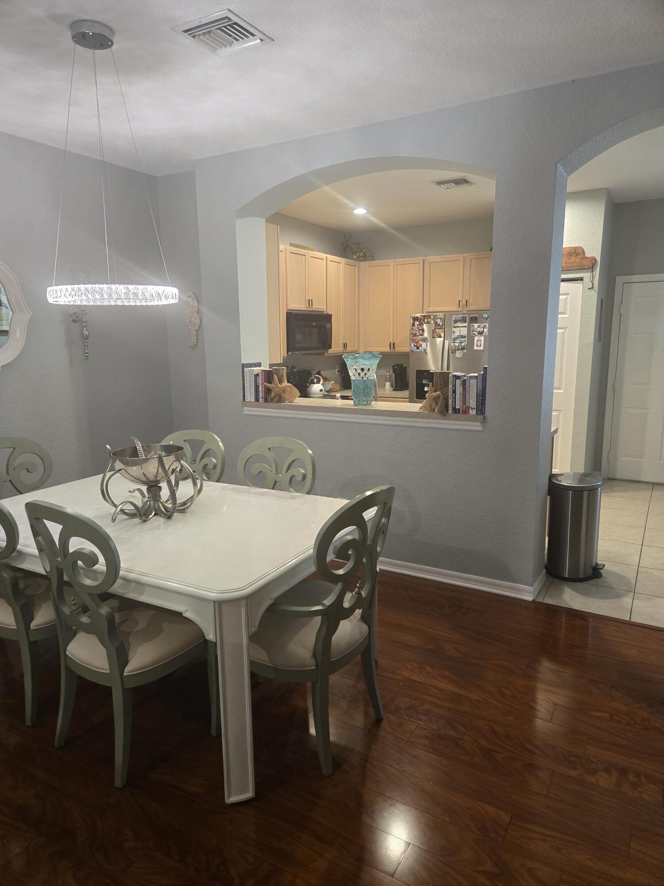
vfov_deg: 73.9
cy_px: 443
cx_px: 332
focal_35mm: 23
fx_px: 588
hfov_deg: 58.9
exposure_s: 1/120
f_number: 1.8
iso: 400
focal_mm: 5.4
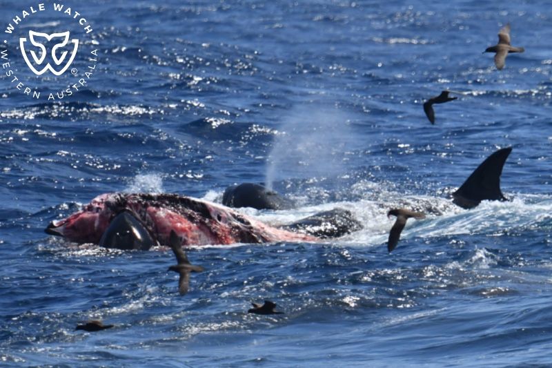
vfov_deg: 2.3
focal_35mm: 600
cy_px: 184
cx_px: 276
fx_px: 9198
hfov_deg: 3.4
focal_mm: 600
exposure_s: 1/8000
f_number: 6.3
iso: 1100
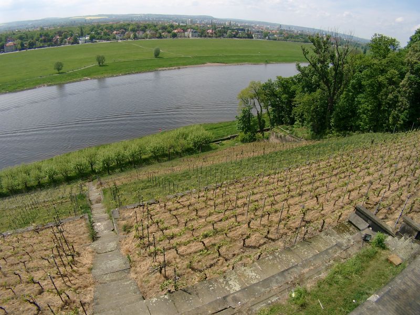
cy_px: 158
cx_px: 210
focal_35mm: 34
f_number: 4
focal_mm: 7.13
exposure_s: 1/746
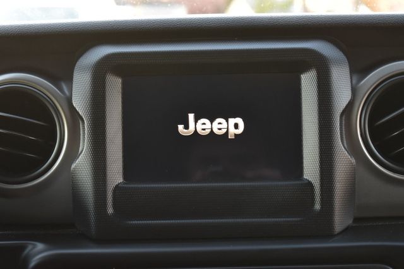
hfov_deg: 28.1
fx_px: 808
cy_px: 134
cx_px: 202
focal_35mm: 72
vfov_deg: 18.9
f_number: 6.3
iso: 1100
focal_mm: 48
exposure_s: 1/15
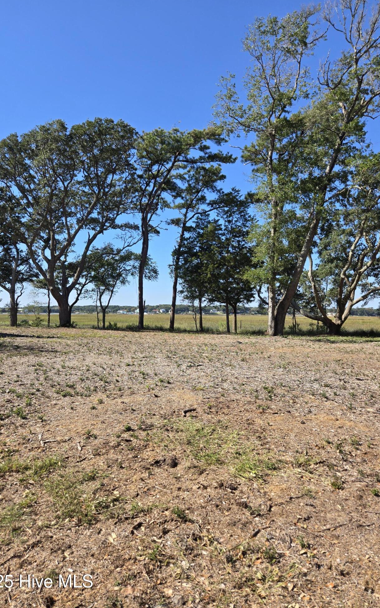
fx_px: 414
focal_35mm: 25
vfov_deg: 72.5
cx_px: 194
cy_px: 298
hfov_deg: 49.3
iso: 25
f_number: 1.8
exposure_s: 1/1208
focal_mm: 5.4
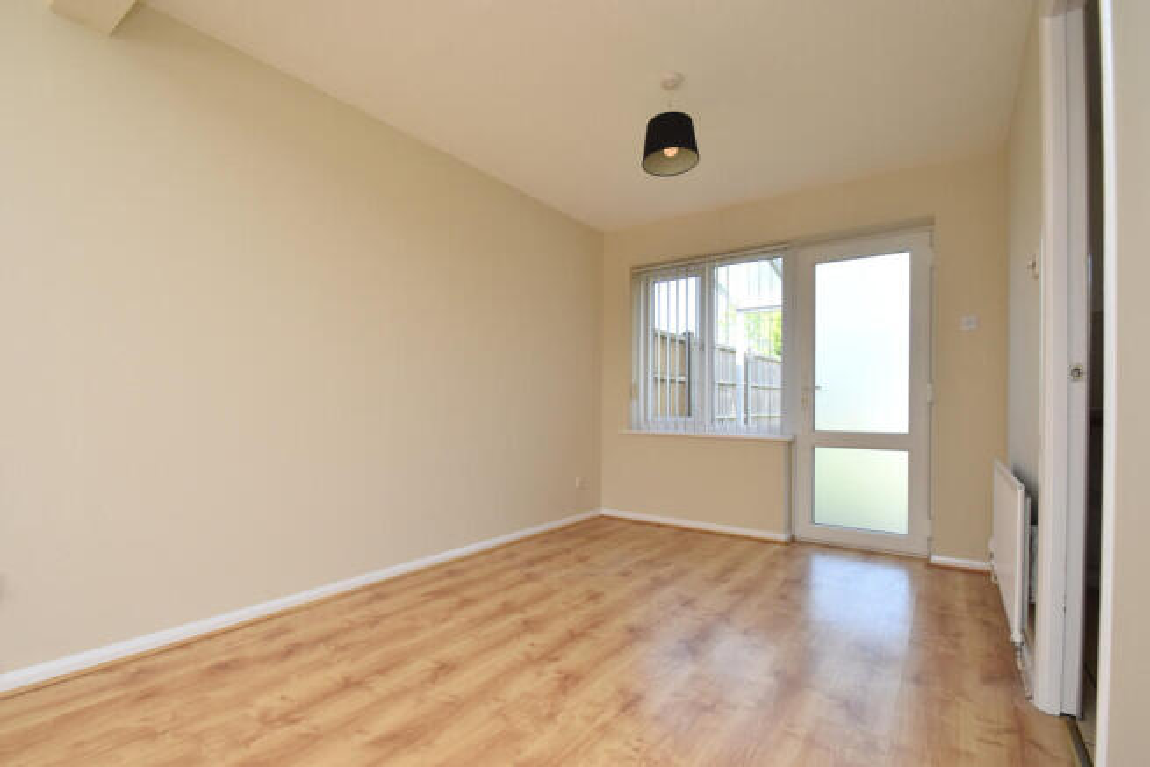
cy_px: 384
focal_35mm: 16
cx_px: 575
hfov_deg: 95.0
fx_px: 527
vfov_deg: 72.1
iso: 250
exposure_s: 1/200
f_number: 5
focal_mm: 11
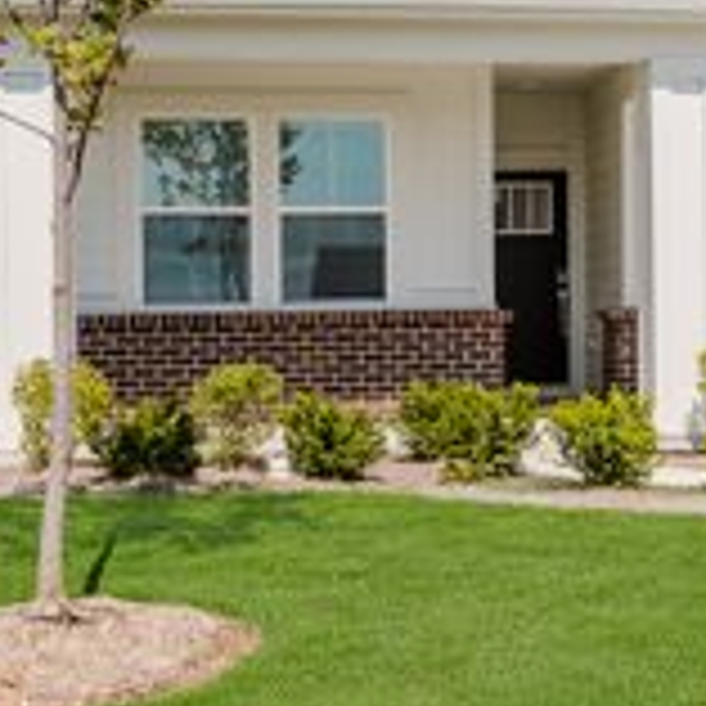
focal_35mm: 65
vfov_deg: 26.2
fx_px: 1500
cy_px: 196
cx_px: 737
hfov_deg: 25.0
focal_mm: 24
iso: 320
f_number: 5.6
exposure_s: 1/4000
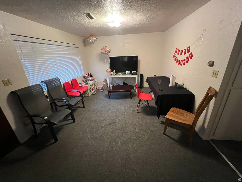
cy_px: 91
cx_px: 121
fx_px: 91
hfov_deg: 106.2
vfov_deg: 89.9
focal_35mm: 13
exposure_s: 1/40
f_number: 1.8
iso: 1000
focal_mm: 1.57
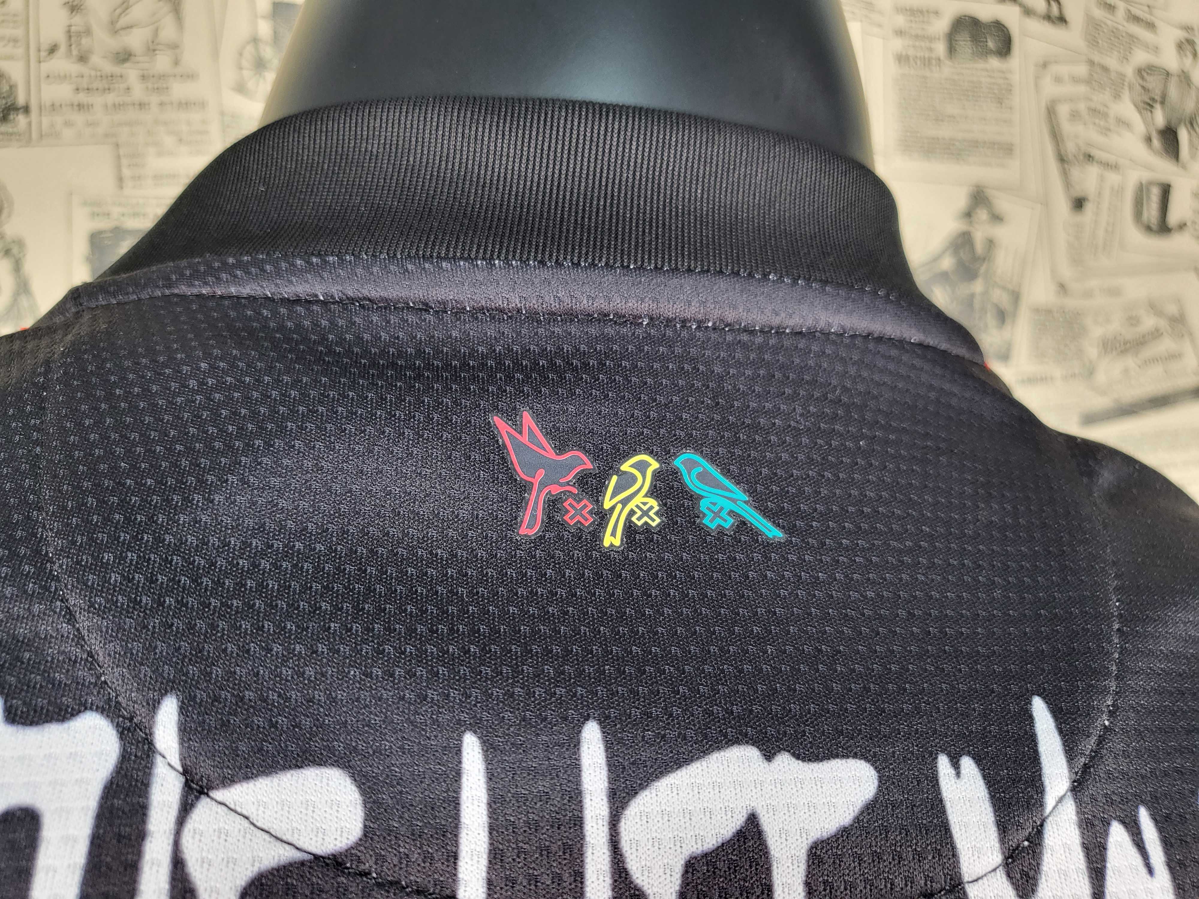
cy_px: 450
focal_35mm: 26
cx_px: 600
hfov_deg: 67.3
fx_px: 901
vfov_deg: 53.1
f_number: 1.8
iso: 200
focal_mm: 4.25
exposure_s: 1/50
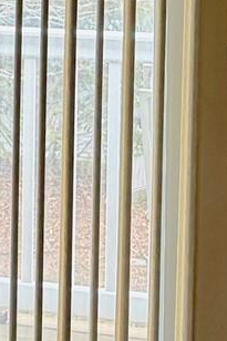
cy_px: -82
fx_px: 1572
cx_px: -502
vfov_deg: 12.1
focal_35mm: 166
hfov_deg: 7.2
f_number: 1.78
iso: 100
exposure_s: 1/121
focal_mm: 6.76
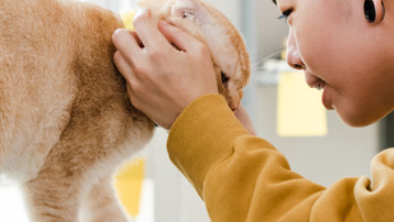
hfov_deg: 8.2
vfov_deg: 4.6
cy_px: 116
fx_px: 2759
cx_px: 194
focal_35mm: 264
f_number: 4
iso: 200
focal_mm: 100
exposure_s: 1/200
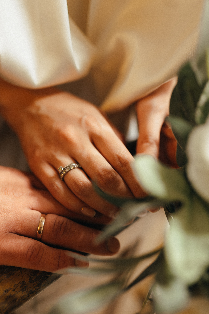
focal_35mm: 35
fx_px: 305
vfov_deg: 54.4
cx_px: 104
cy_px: 157
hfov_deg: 37.9
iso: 400
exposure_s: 1/80
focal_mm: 35
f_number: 1.8
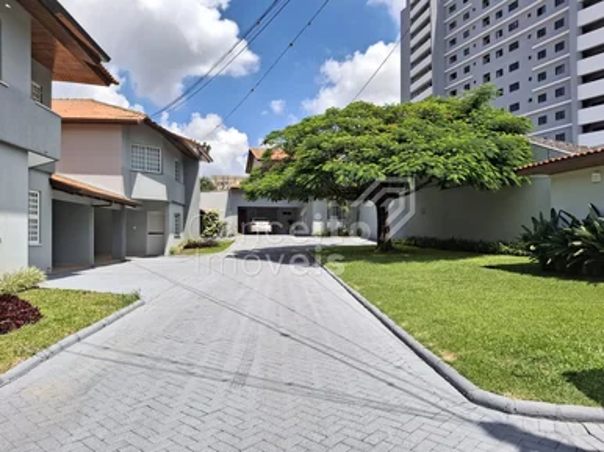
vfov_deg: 54.8
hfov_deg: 69.4
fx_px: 436
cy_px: 226
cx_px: 302
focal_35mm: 25
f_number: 1.8
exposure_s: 1/2193
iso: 32
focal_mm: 4.69
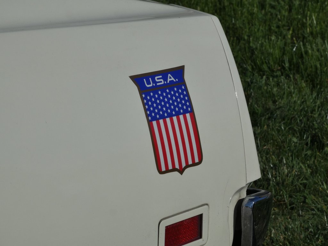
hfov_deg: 8.9
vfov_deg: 6.7
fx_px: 2113
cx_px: 164
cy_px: 123
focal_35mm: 223
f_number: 8
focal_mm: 39.9
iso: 80
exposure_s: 1/1300
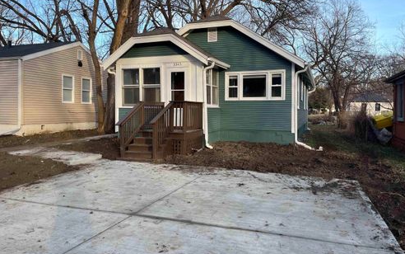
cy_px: 121
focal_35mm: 28
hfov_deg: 66.4
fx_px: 309
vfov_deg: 44.6
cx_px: 205
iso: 50
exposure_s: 1/522
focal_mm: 5.1
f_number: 1.6
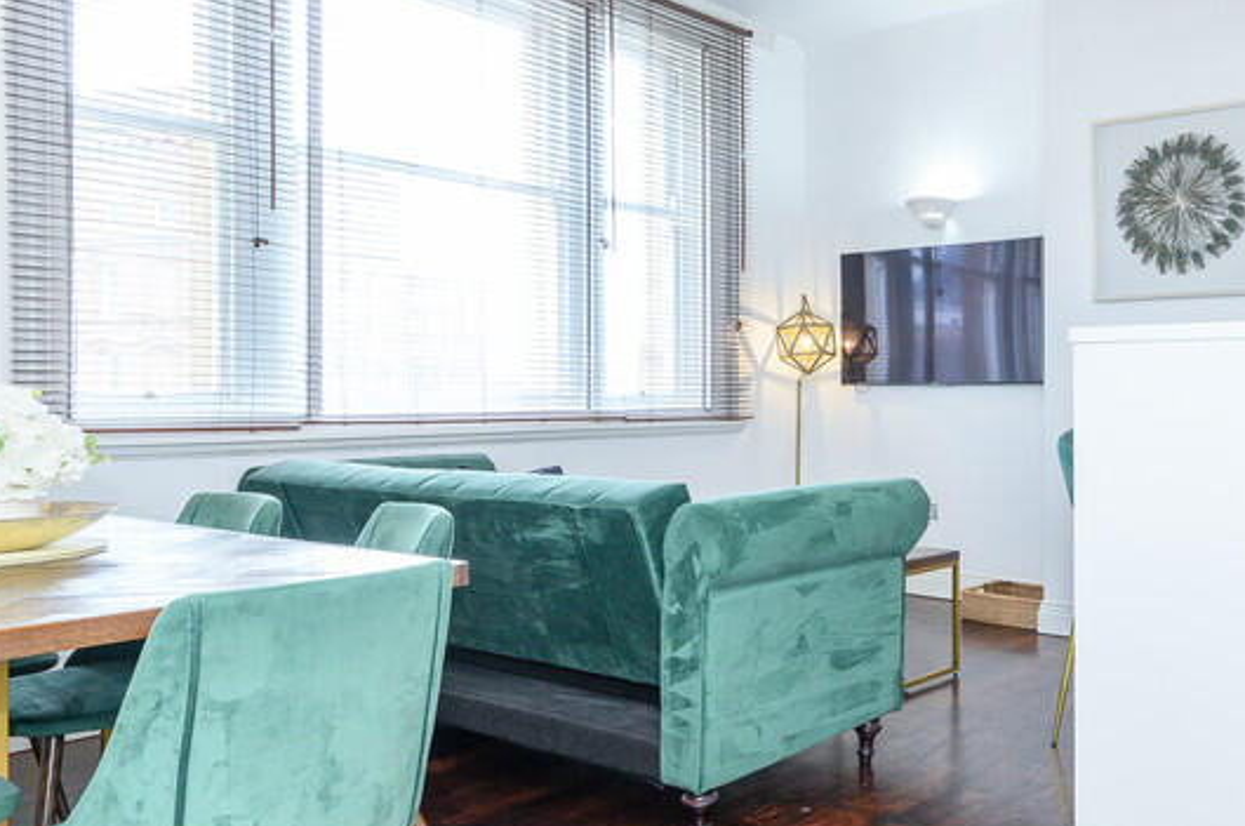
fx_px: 1070
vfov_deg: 42.1
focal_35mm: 31
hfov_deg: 56.7
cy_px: 364
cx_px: 965
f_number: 8
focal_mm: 16
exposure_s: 1/25
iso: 1000
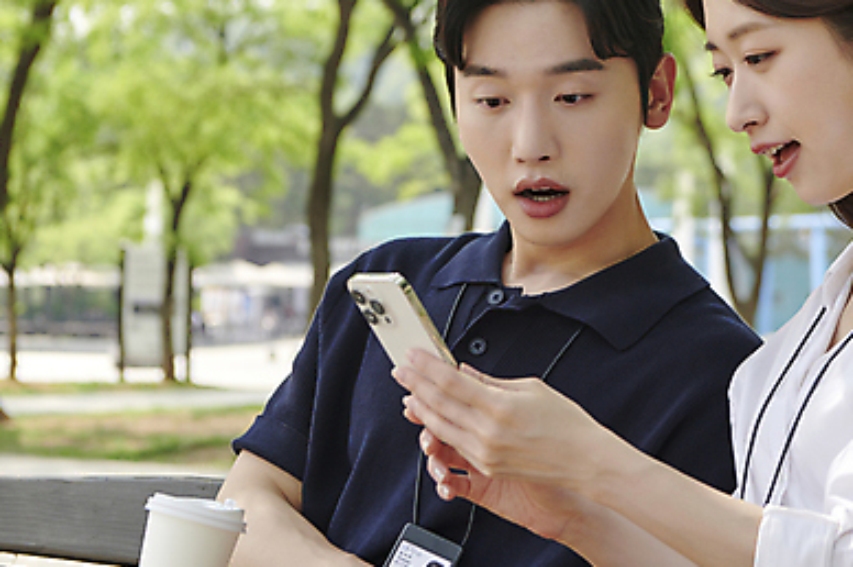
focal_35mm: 130
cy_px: 248
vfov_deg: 10.5
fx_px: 3078
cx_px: 568
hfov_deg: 15.7
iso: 160
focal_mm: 70
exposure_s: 1/250
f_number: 5.6
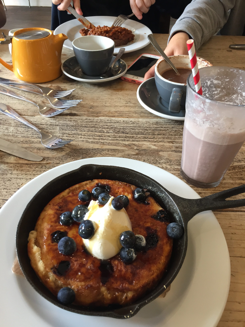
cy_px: 164
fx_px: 274
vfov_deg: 61.7
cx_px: 122
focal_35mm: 29
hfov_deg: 48.2
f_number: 2.2
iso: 80
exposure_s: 1/33
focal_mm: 4.15
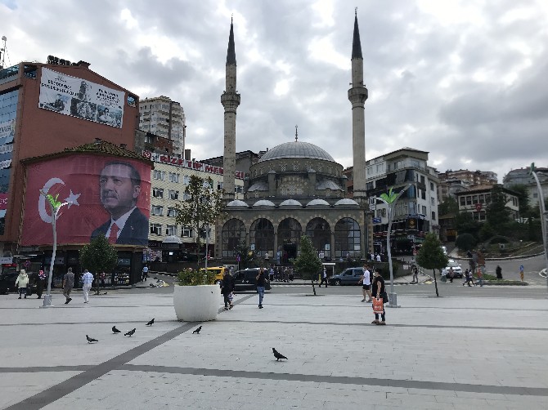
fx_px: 443
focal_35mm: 28
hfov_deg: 63.5
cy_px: 205
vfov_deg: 49.7
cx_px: 274
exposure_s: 1/2398
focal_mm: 3.99
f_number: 1.8
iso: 20
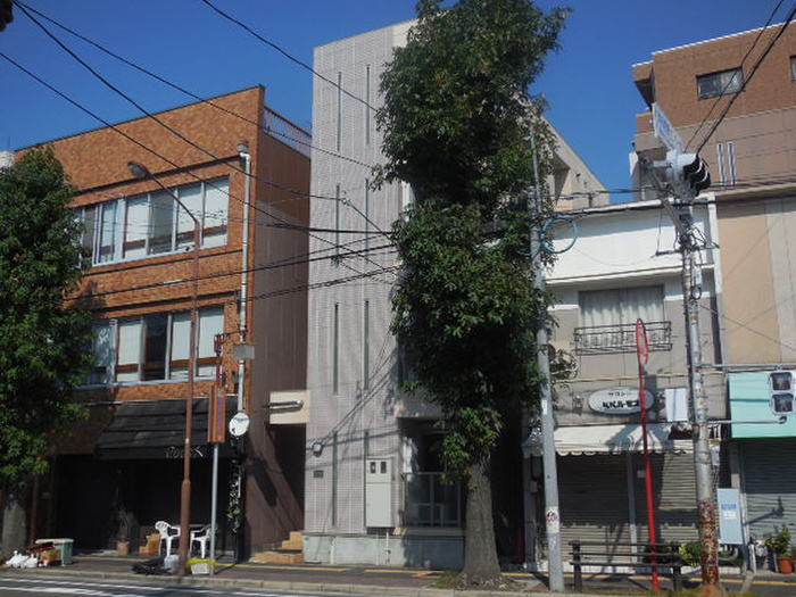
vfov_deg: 36.0
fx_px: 920
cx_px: 398
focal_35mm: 40
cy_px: 298
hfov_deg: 46.8
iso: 125
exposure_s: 1/640
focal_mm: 7.1
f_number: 7.1
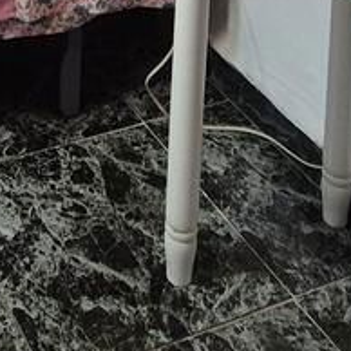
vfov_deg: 15.1
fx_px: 872
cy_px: -460
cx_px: -29
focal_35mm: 76
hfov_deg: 21.6
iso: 320
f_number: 2.2
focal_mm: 2.2
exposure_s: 1/50
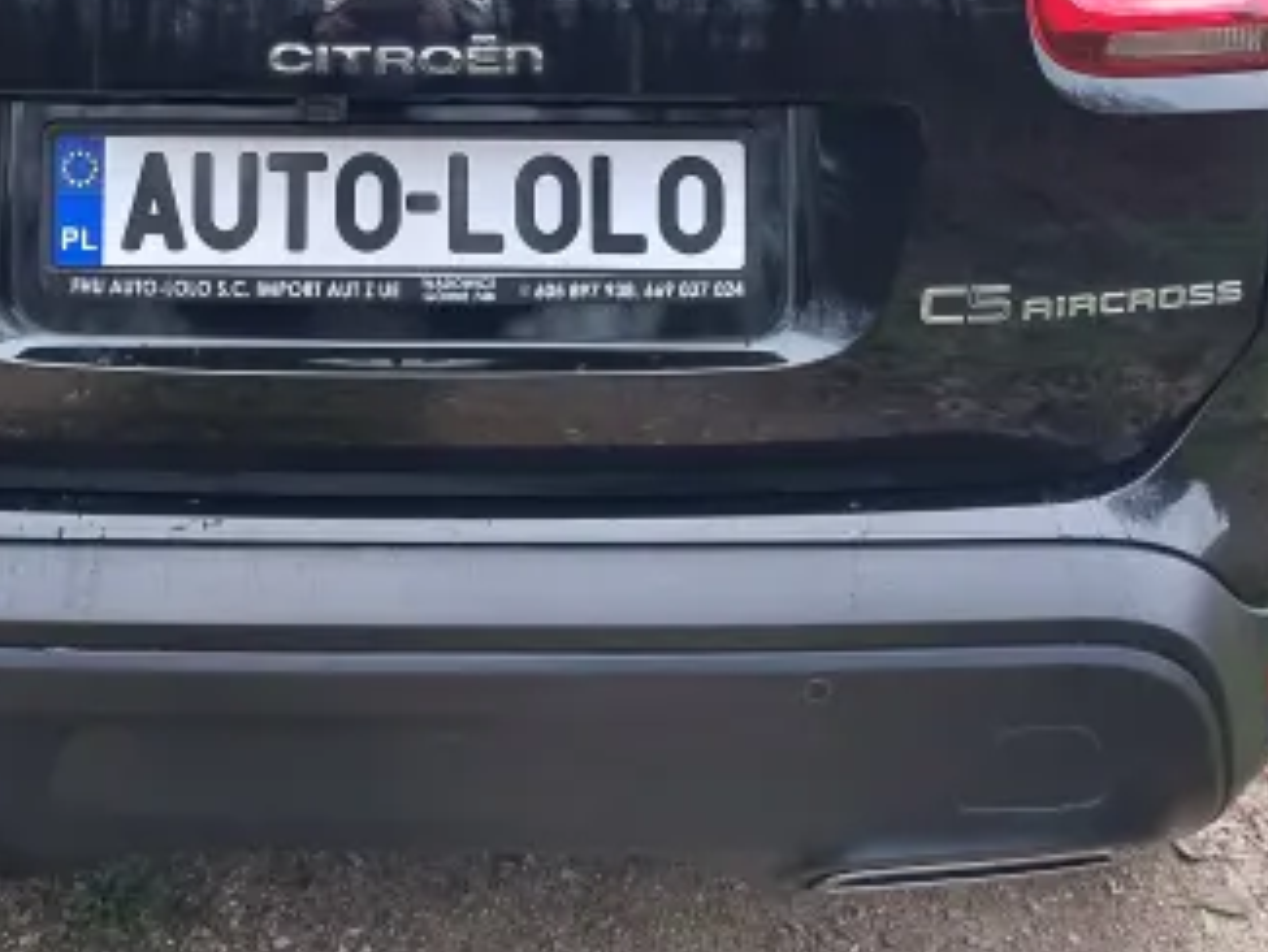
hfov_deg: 32.2
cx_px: 355
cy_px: 125
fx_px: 2162
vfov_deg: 24.2
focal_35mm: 59
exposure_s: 1/50
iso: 50
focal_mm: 4.6
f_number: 1.8
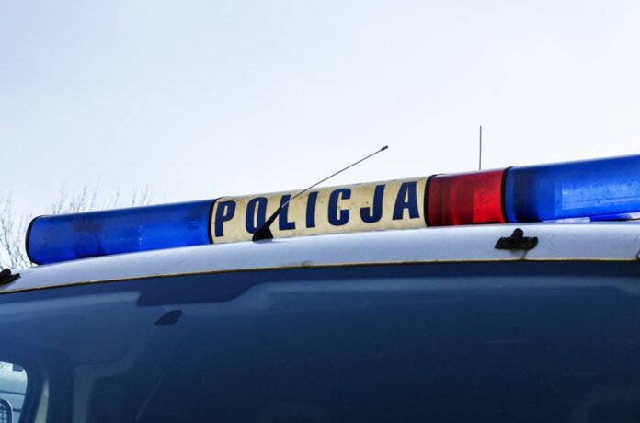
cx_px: 320
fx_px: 1330
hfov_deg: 27.1
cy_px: 212
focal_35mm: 75
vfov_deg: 18.1
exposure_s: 1/400
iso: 320
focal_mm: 50
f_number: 10
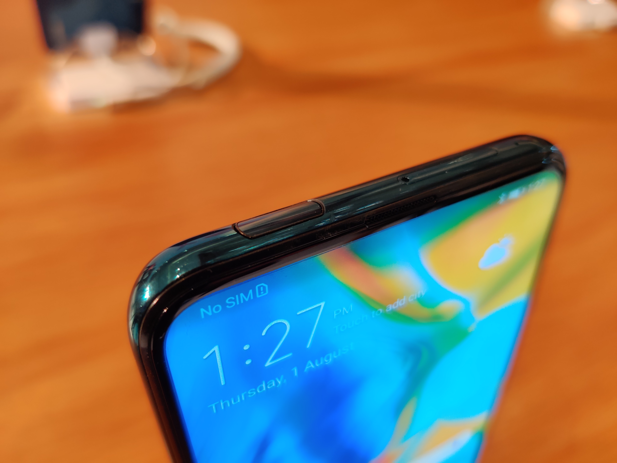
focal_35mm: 27
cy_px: 232
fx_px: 481
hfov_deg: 65.3
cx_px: 308
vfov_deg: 51.4
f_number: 1.75
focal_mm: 4.75
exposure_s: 1/50
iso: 400
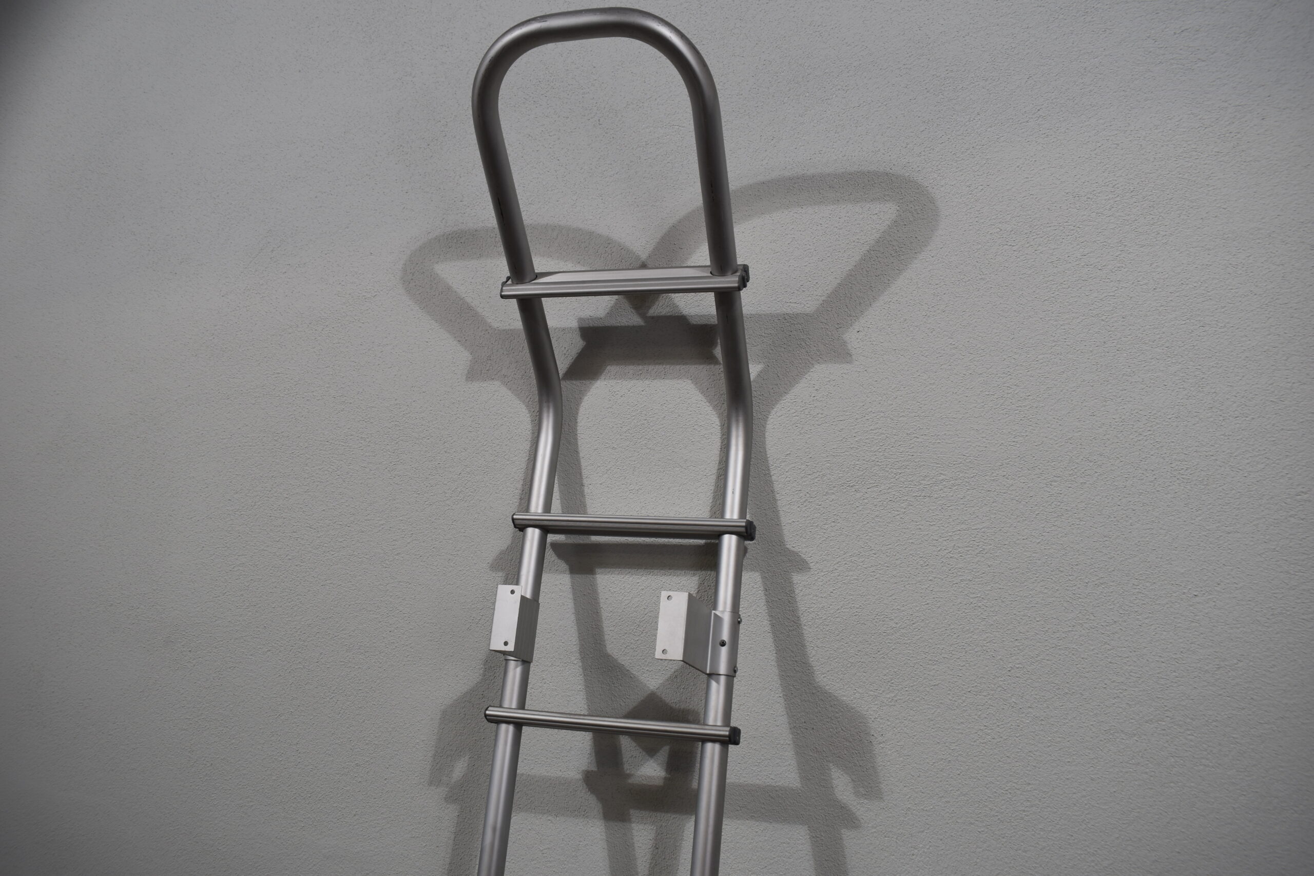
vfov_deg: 47.9
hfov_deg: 67.4
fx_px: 985
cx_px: 657
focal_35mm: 27
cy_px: 438
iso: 200
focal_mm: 18
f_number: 5.6
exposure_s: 1/125
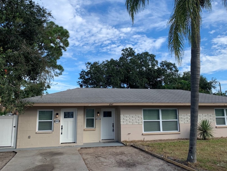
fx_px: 216
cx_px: 115
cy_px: 72
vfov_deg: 42.8
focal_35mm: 33
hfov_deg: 55.4
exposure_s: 1/1490
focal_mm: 4.25
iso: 25
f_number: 1.8
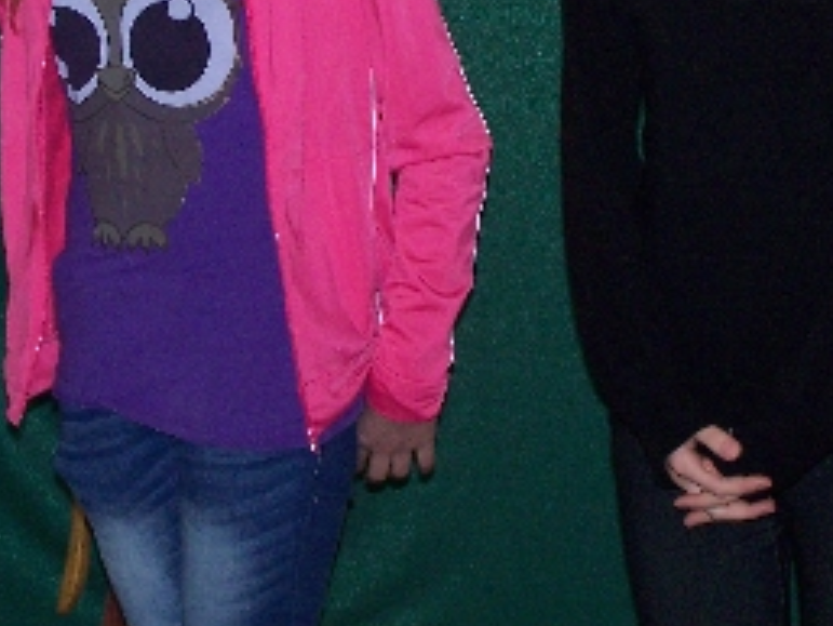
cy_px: 16
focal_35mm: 161
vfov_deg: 9.2
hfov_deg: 12.3
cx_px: 447
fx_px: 3876
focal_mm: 11.5
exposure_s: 1/80
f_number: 3.2
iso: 160
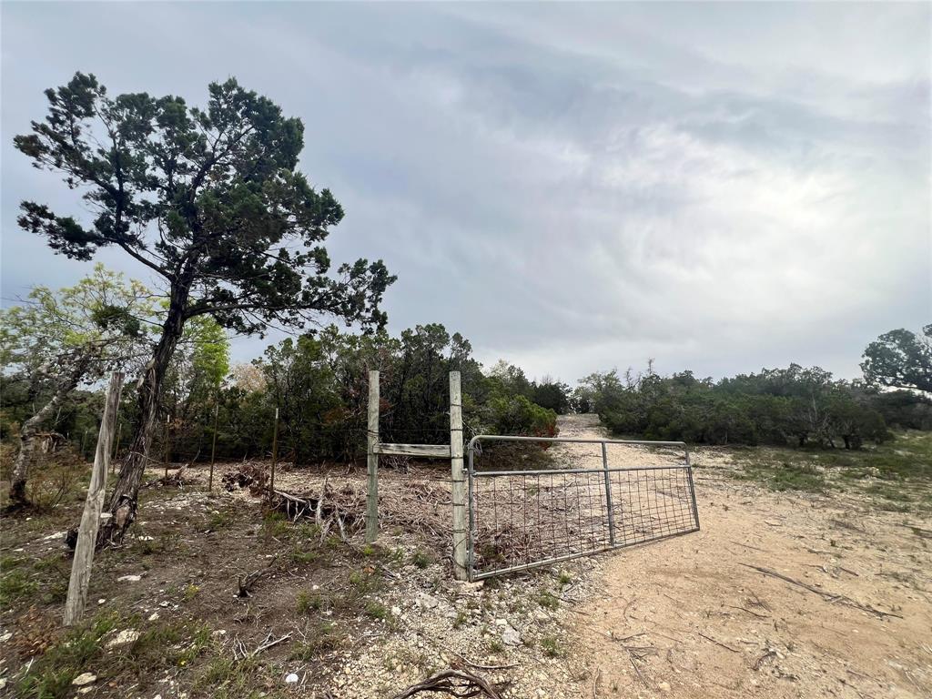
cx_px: 466
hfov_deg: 106.2
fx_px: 350
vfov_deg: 89.9
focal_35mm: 13
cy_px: 350
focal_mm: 1.57
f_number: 1.8
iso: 32
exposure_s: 1/371
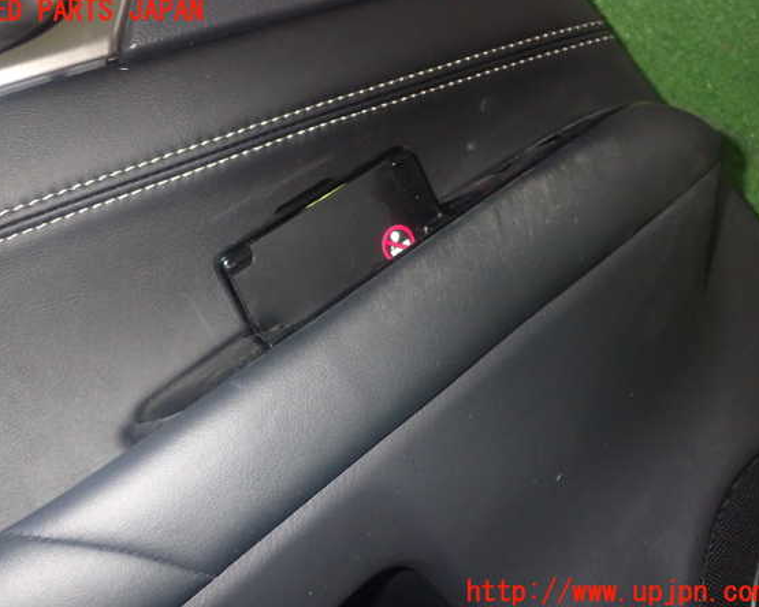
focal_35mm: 38
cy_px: 302
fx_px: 854
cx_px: 365
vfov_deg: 39.2
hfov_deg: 47.9
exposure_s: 1/40
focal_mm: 6.37
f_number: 7.1
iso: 800
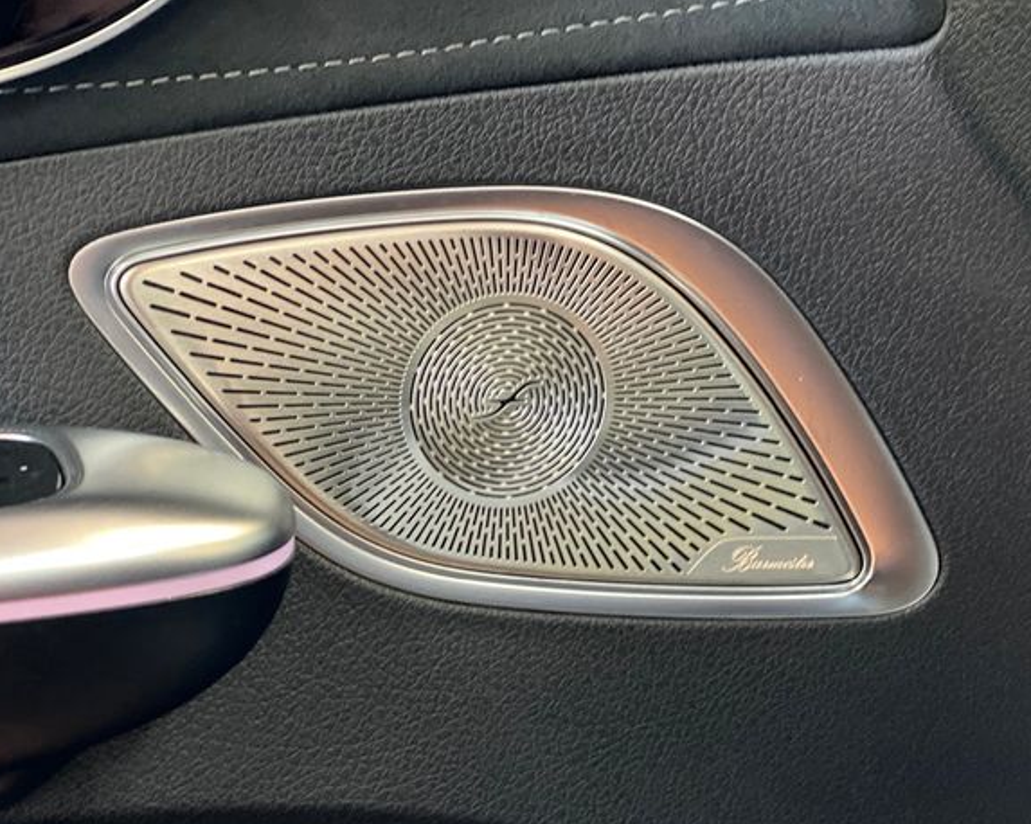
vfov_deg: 18.3
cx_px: 473
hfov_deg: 22.7
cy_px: 426
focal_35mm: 84
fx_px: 2562
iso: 400
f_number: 2.8
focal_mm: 9
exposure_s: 1/24
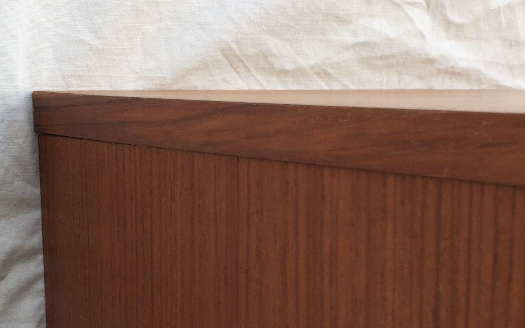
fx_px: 1073
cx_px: 290
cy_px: 340
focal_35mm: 75
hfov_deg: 27.5
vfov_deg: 16.9
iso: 32
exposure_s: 1/311
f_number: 2.2
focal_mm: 4.15
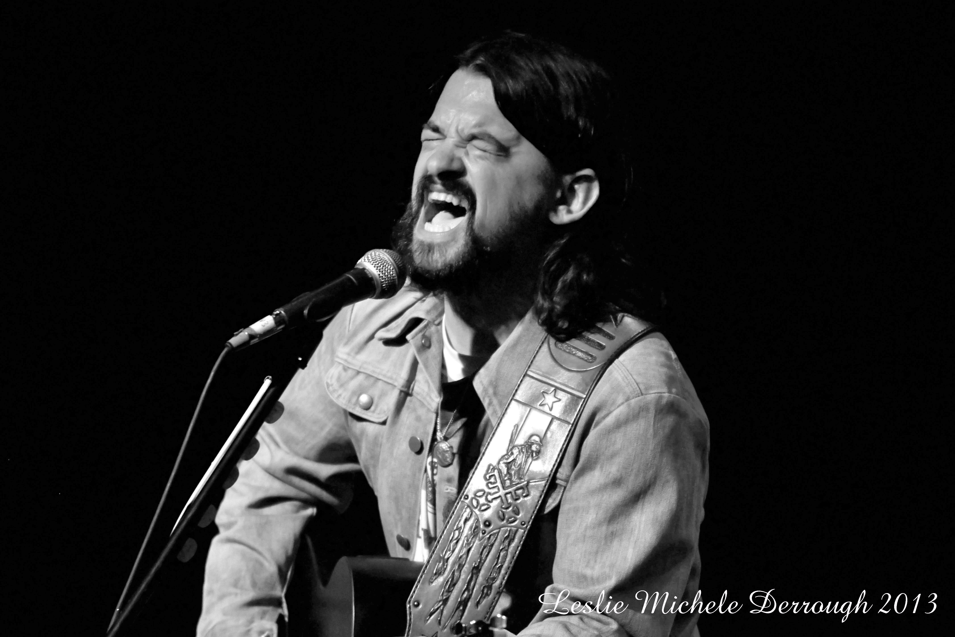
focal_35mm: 301
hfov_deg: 6.8
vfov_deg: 4.6
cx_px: 478
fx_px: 7984
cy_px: 318
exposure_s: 1/100
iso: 1250
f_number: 2.8
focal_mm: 200
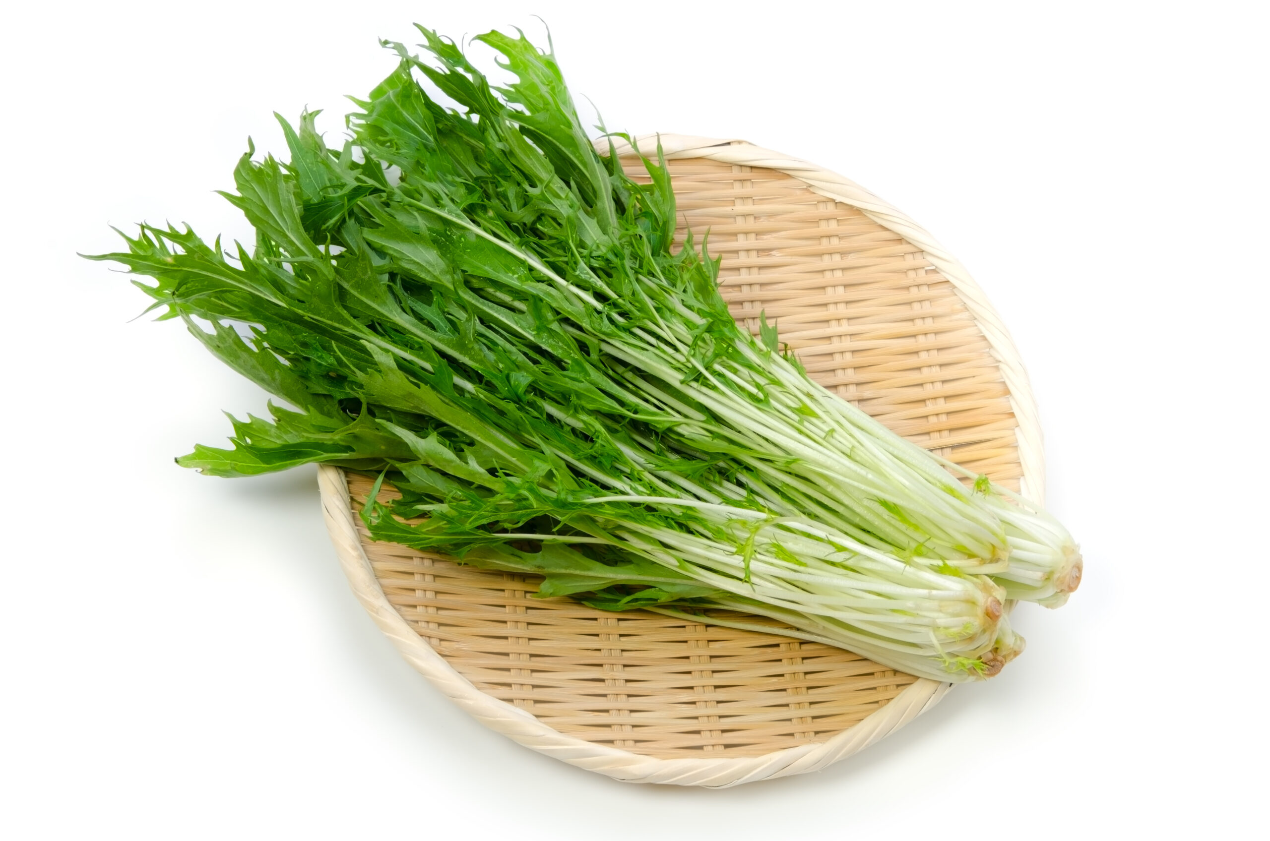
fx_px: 3169
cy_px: 420
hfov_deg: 22.7
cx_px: 635
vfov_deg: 15.1
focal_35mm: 90
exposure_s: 1/160
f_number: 16
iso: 100
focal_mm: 60
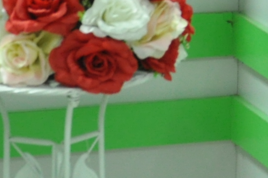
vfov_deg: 4.0
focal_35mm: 338
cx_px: 514
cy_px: -153
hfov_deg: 6.0
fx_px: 2513
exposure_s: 1/30
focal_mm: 40
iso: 1000
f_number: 4.5
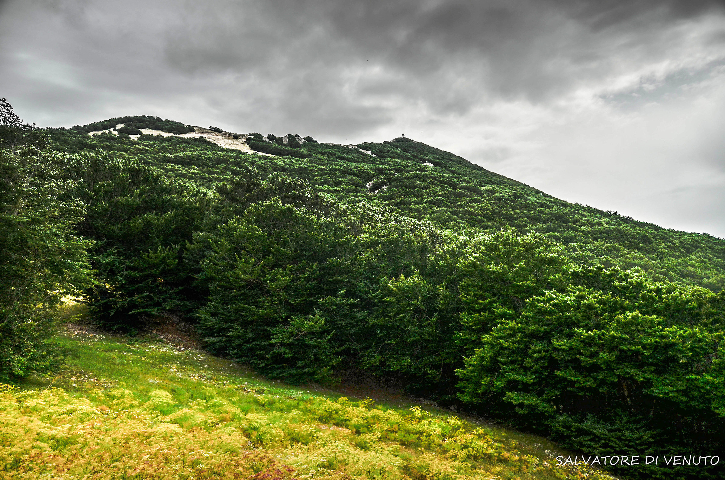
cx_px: 362
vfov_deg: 47.7
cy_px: 240
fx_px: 543
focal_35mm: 27
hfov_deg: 67.5
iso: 250
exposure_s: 1/2000
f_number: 3.5
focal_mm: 18
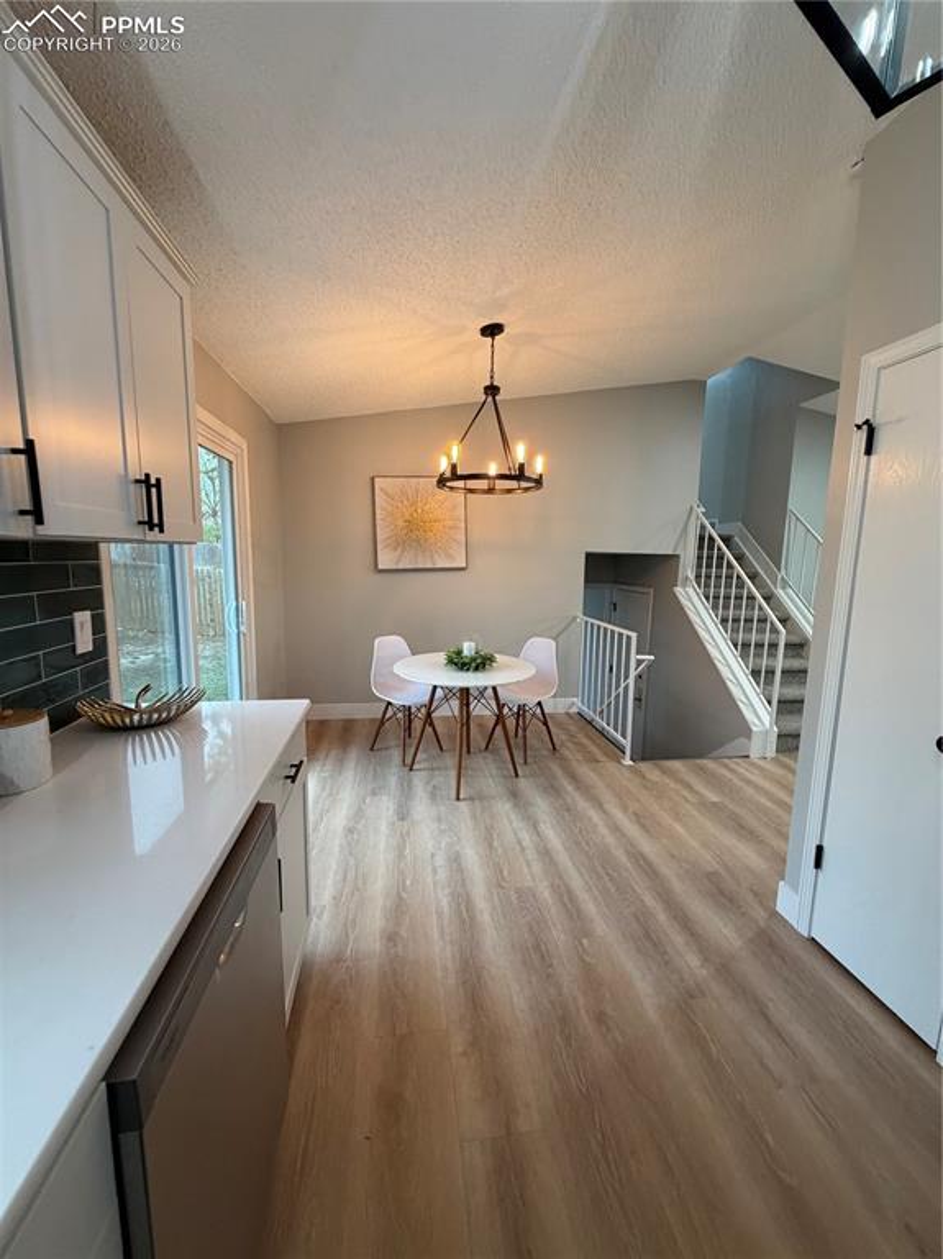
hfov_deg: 85.6
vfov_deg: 102.1
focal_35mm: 14
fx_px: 509
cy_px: 630
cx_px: 472
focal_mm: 2.22
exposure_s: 1/120
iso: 320
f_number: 2.2
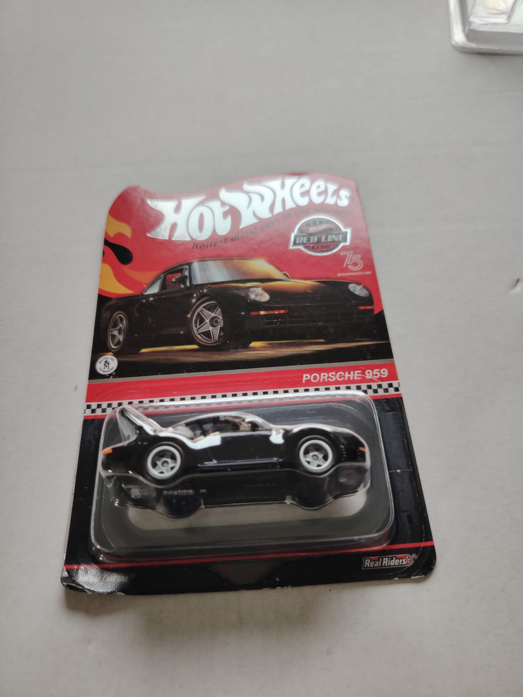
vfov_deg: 71.6
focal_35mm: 24
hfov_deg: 56.8
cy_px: 348
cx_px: 262
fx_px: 483
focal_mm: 5.25
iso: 434
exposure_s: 1/50
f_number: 1.75
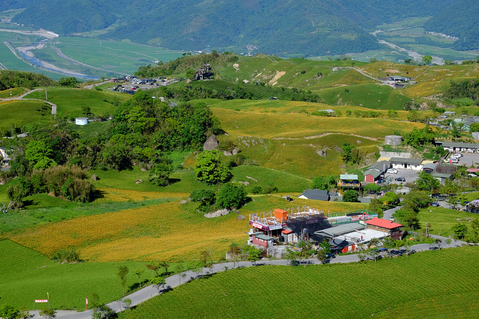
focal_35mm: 83
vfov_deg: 16.4
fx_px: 1104
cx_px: 240
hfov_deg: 24.5
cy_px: 160
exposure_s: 1/170
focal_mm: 55
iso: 200
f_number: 13
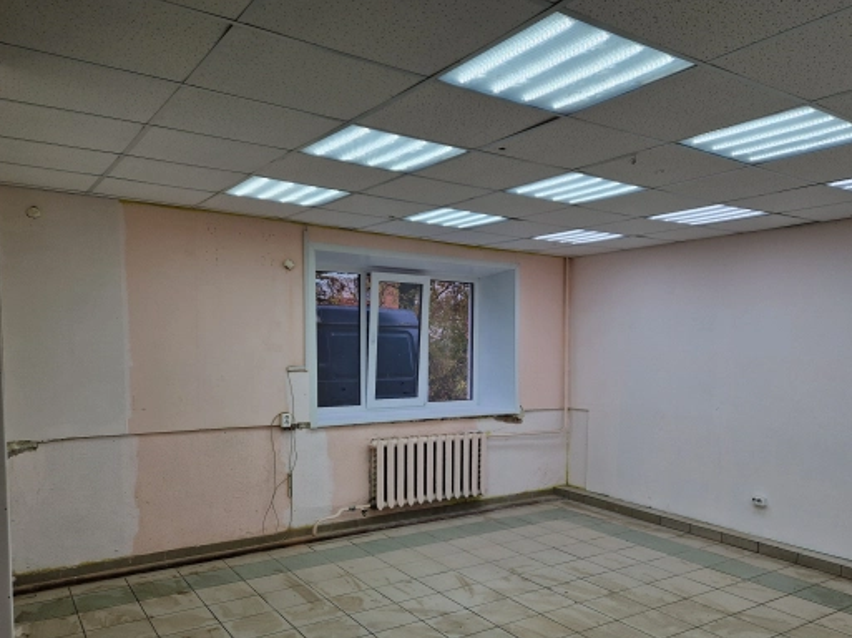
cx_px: 485
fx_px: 689
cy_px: 375
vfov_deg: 49.4
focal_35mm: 28
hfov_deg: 63.2
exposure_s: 1/187
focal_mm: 5.4
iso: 50
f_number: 1.8
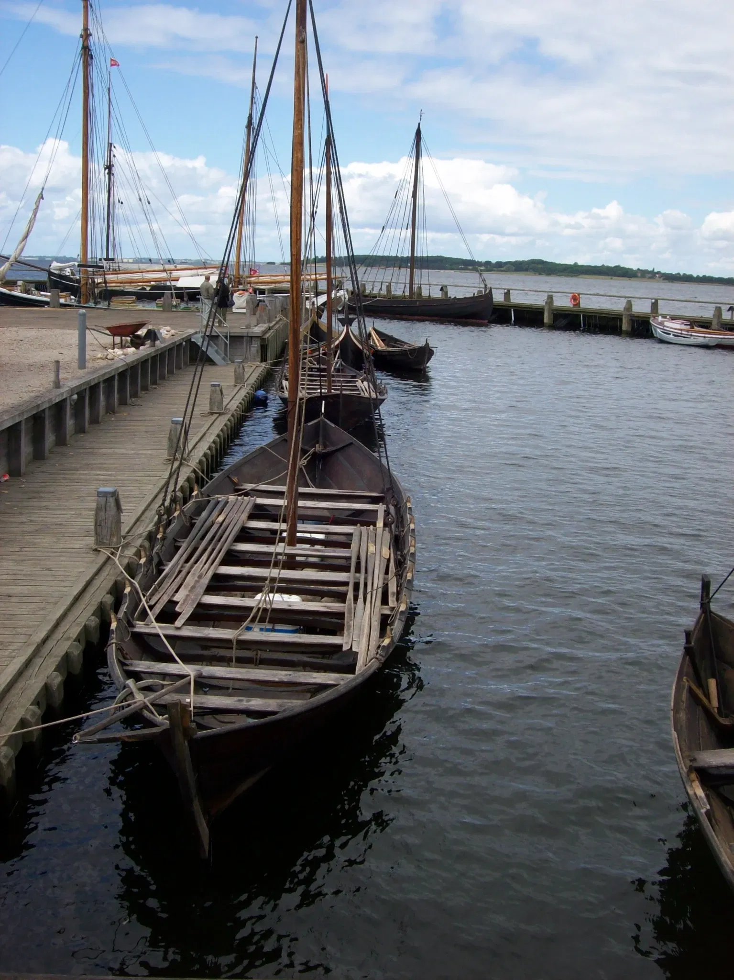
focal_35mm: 36
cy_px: 490
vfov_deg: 51.4
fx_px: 1018
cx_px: 367
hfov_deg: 39.6
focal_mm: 6
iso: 80
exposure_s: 1/449
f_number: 4.8
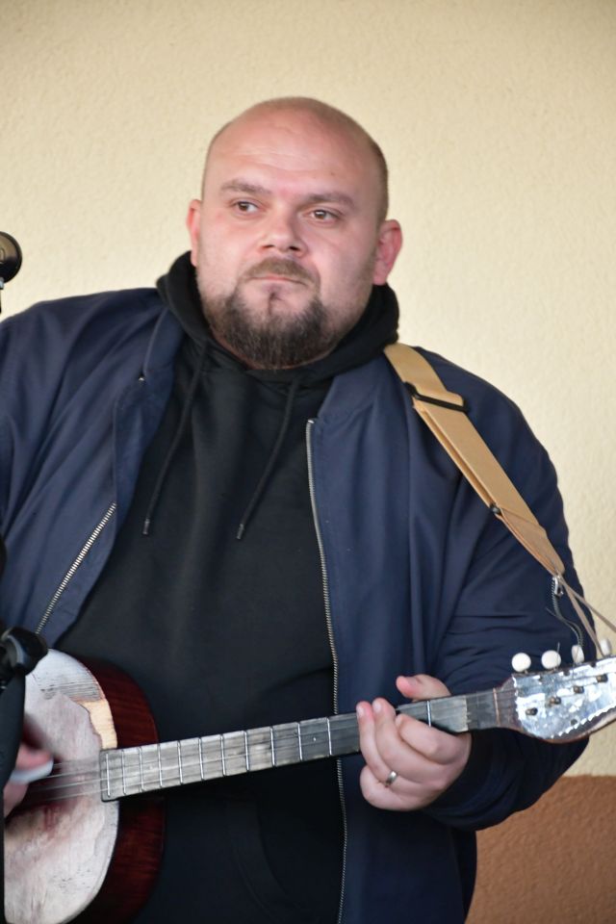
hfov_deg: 10.2
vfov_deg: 15.2
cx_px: 308
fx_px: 3465
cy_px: 462
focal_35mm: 135
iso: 3200
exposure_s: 1/100
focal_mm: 90
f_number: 5.3
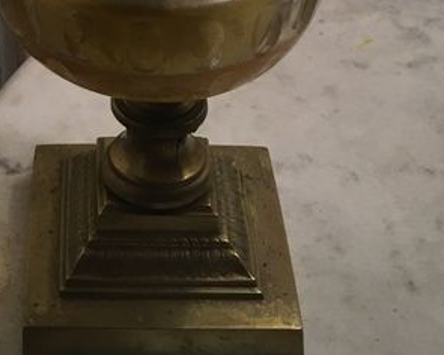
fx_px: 1262
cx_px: 41
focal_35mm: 96
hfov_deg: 19.6
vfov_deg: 14.2
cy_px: -287
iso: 50
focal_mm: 4.15
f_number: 2.2
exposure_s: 1/33
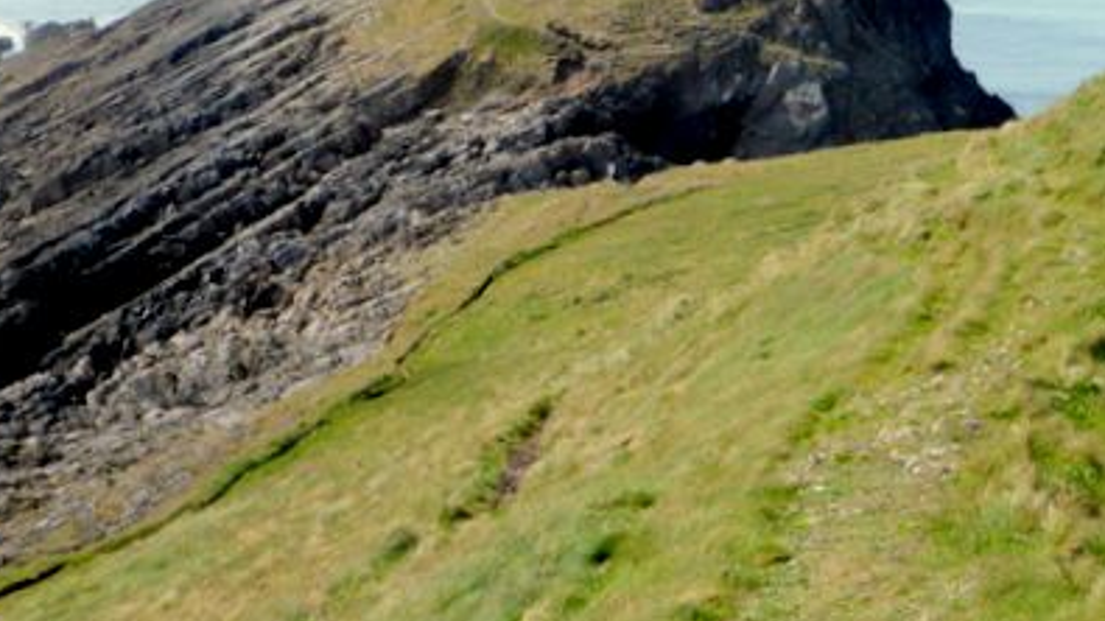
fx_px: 2842
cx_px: 898
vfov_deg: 12.5
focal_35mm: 97
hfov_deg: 21.7
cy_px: 229
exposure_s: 1/800
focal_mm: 7.9
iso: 100
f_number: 4.1
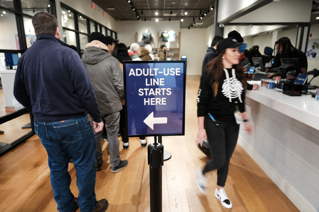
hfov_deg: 73.7
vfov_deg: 53.1
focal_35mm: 24
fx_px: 213
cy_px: 106
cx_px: 160
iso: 160
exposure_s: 1/30
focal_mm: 16
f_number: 2.8
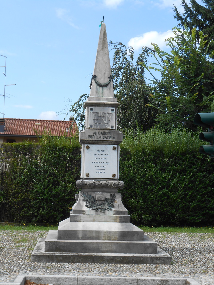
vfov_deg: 34.3
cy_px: 142
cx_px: 107
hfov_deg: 26.1
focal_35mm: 56
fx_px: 462
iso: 80
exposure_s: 1/320
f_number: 5.2
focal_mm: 10
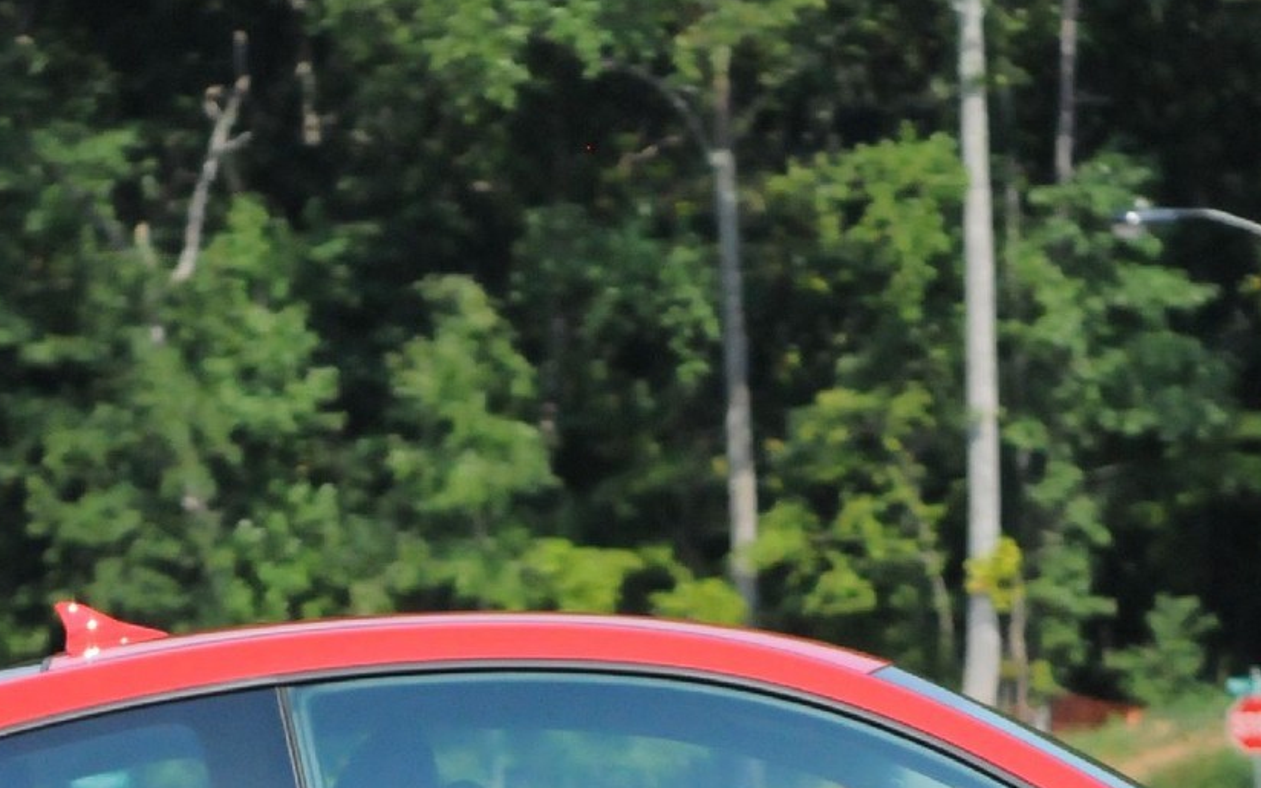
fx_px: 13059
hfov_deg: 5.5
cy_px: 972
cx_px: 615
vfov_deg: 3.5
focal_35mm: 380
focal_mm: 82
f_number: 5.6
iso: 2000
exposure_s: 1/8000
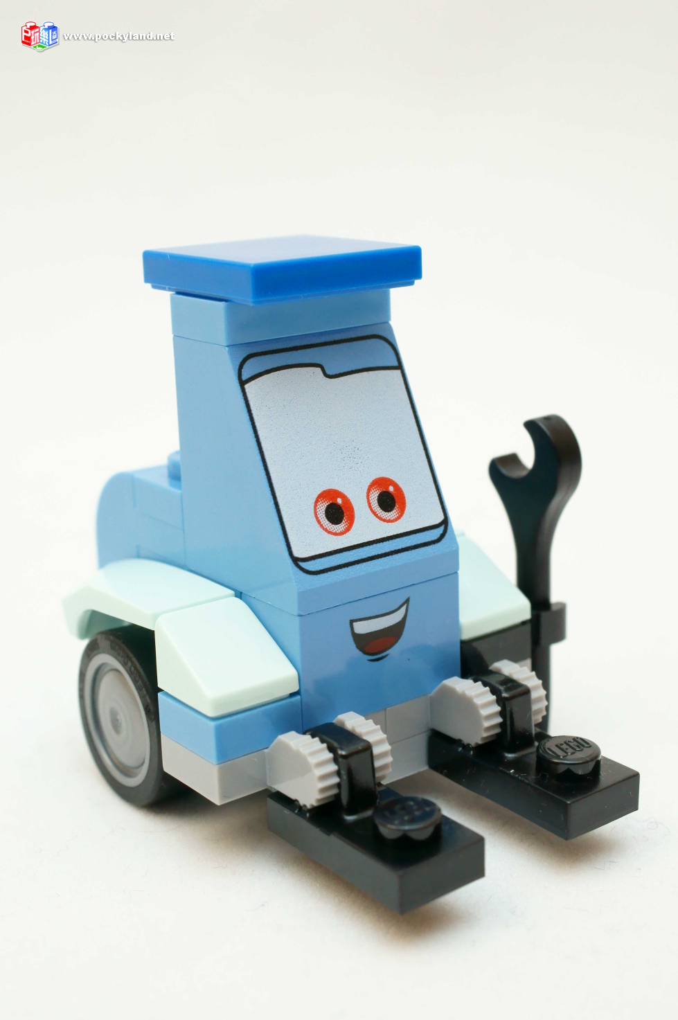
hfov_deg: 29.8
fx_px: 1274
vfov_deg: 43.6
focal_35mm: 45
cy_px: 510
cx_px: 339
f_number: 10
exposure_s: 1/60
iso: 800
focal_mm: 30
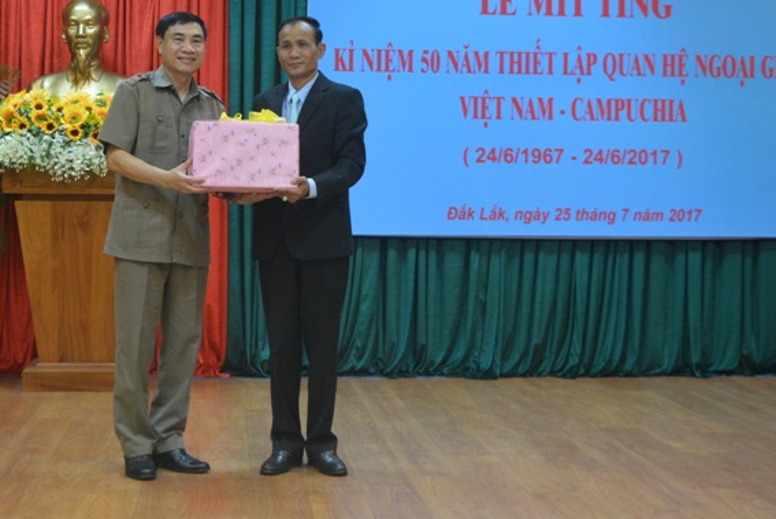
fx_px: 1316
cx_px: 294
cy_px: 170
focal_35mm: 61
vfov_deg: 22.2
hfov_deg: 32.7
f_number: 4.2
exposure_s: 1/50
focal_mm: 30
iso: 1600
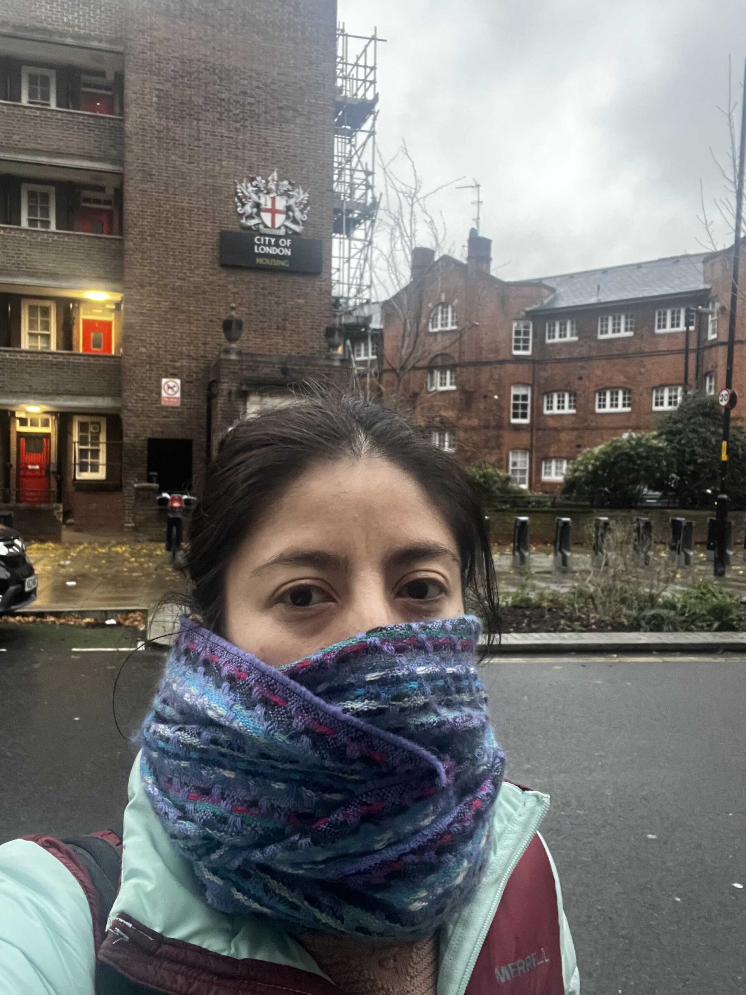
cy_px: 498
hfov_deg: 46.8
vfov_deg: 60.0
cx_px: 373
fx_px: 862
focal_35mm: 30
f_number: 2.2
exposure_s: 1/30
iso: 640
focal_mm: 2.71
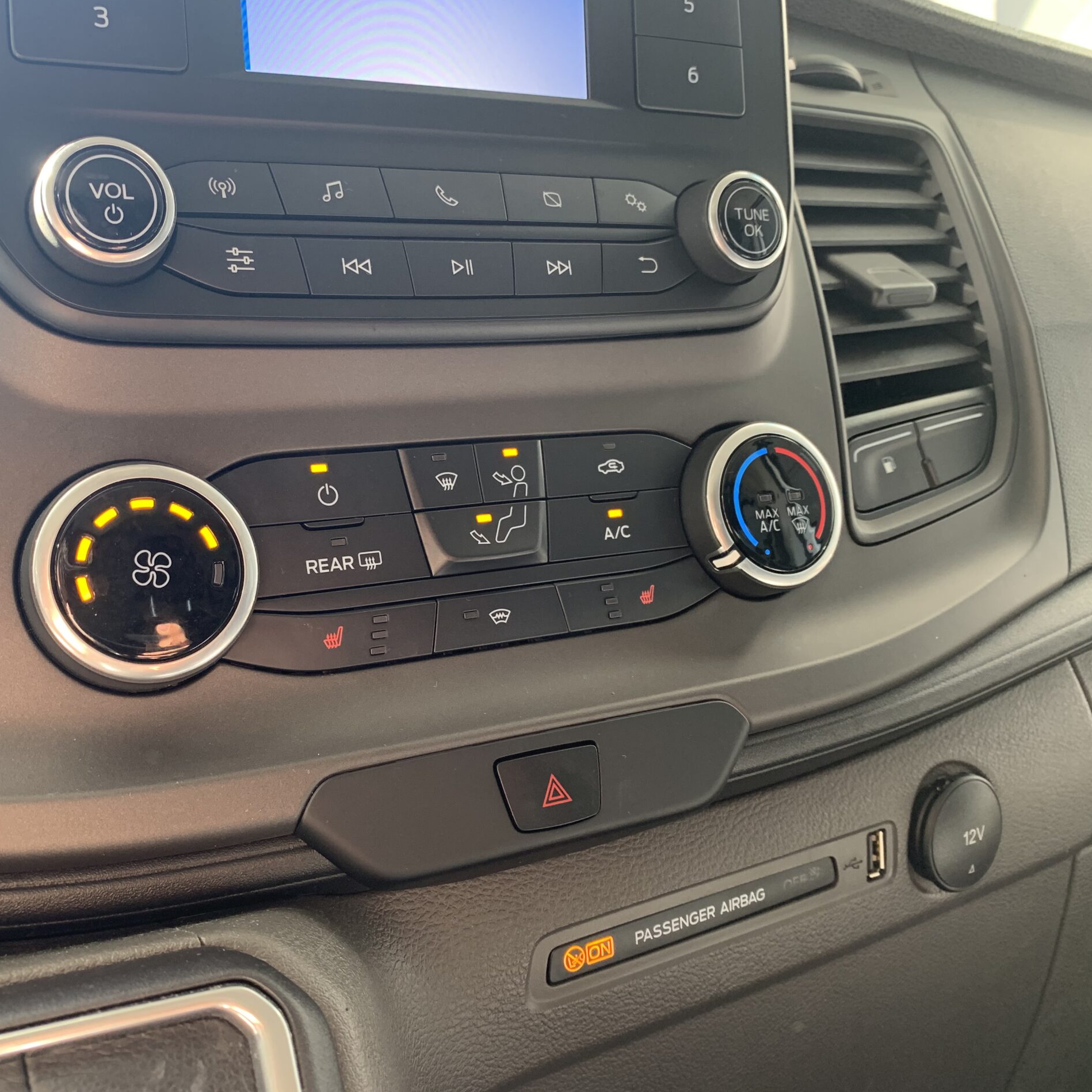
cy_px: 544
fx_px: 1106
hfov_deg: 52.3
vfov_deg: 52.5
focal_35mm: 31
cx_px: 452
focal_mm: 4.25
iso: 100
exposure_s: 1/72
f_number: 1.8
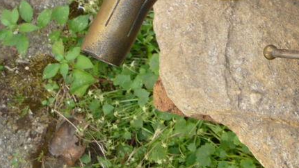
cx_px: 344
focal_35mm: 71
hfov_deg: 26.9
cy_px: -19
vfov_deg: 16.5
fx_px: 563
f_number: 3.3
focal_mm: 4.7
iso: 100
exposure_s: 1/125
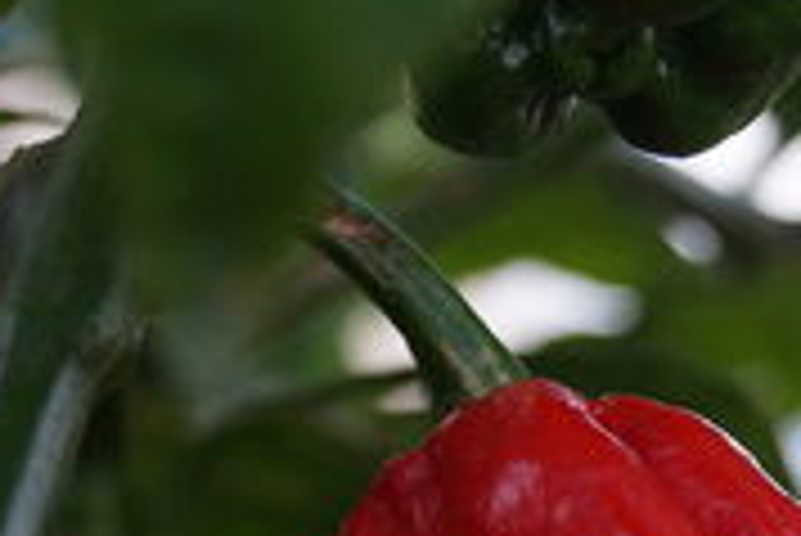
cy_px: 890
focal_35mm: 177
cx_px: 855
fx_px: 3934
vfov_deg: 7.6
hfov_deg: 11.5
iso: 1000
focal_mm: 35
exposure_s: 1/160
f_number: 5
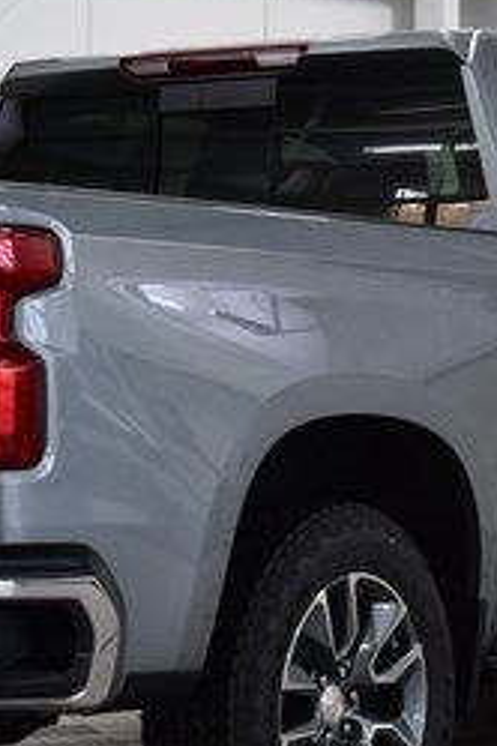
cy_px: 451
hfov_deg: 9.9
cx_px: 189
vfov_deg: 14.7
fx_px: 2878
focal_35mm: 139
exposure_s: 1/60
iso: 1600
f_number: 7.1
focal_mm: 36
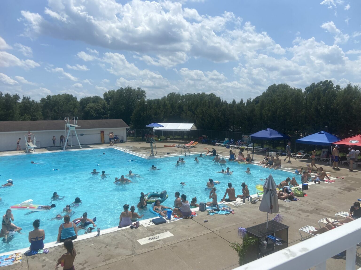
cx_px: 180
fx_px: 271
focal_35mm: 26
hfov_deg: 67.3
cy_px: 135
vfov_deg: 53.1
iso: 32
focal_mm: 4.25
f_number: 1.8
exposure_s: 1/7692
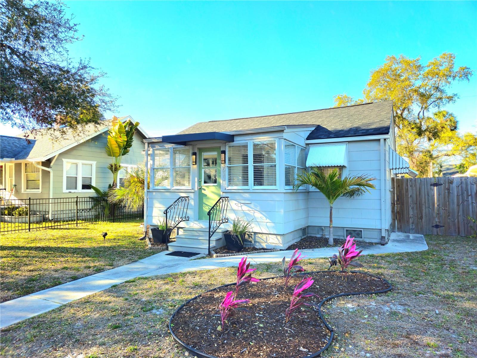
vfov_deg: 58.9
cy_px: 179
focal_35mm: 23
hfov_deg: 73.9
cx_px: 238
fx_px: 317
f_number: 1.8
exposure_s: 1/455
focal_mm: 5.4
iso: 25
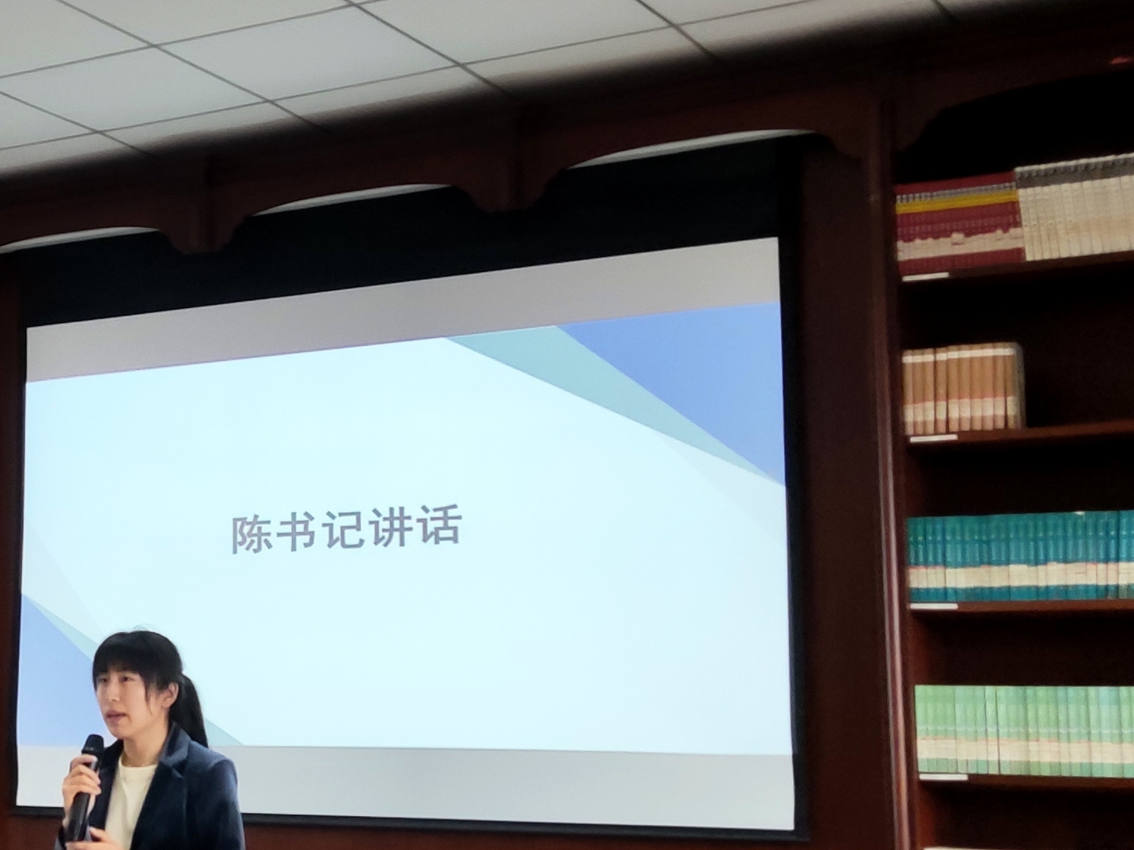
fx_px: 1671
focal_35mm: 51
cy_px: 577
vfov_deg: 28.4
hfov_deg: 37.5
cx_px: 513
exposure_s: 1/50
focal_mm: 4.71
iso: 104
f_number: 1.79
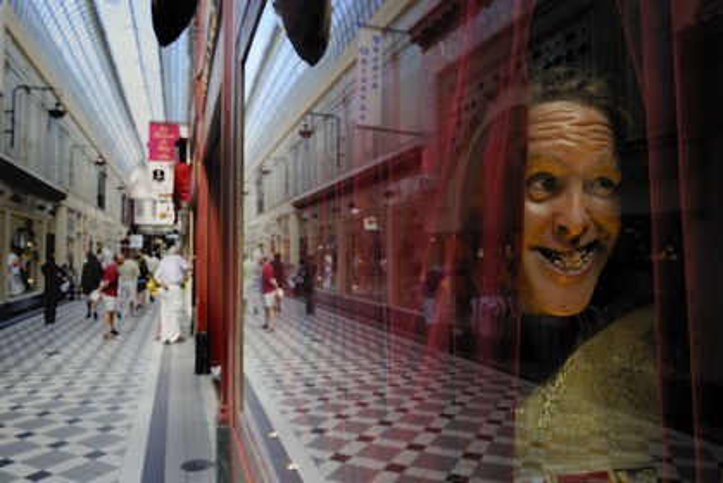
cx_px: 362
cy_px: 242
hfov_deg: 73.7
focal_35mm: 24
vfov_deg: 53.2
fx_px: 482
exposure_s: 1/80
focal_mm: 24
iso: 200
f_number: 5.6
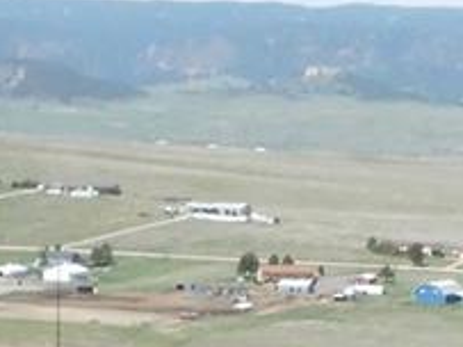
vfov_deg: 7.2
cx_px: 283
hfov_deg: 9.8
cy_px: 567
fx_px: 2700
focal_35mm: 202
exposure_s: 1/1500
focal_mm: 7.1
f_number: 7.2
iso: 800
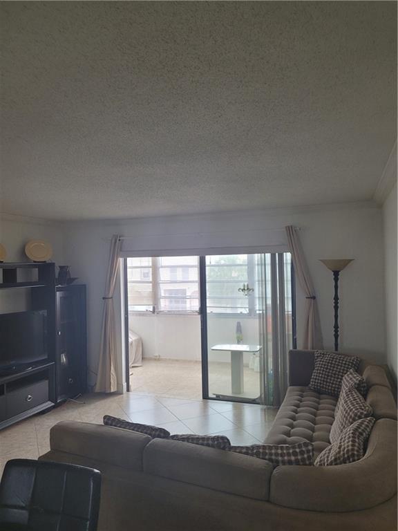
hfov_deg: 53.1
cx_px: 199
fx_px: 399
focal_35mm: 26
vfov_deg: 67.3
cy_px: 266
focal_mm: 5.4
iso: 160
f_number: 1.8
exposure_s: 1/60
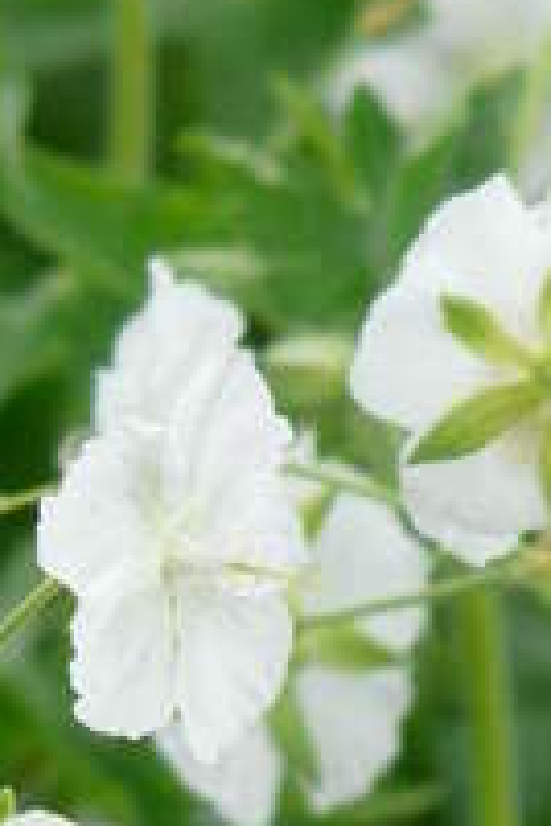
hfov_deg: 1.0
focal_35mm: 1351
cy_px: 454
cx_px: 33
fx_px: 31014
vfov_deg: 1.5
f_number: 4
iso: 200
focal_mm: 64.3
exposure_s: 1/400
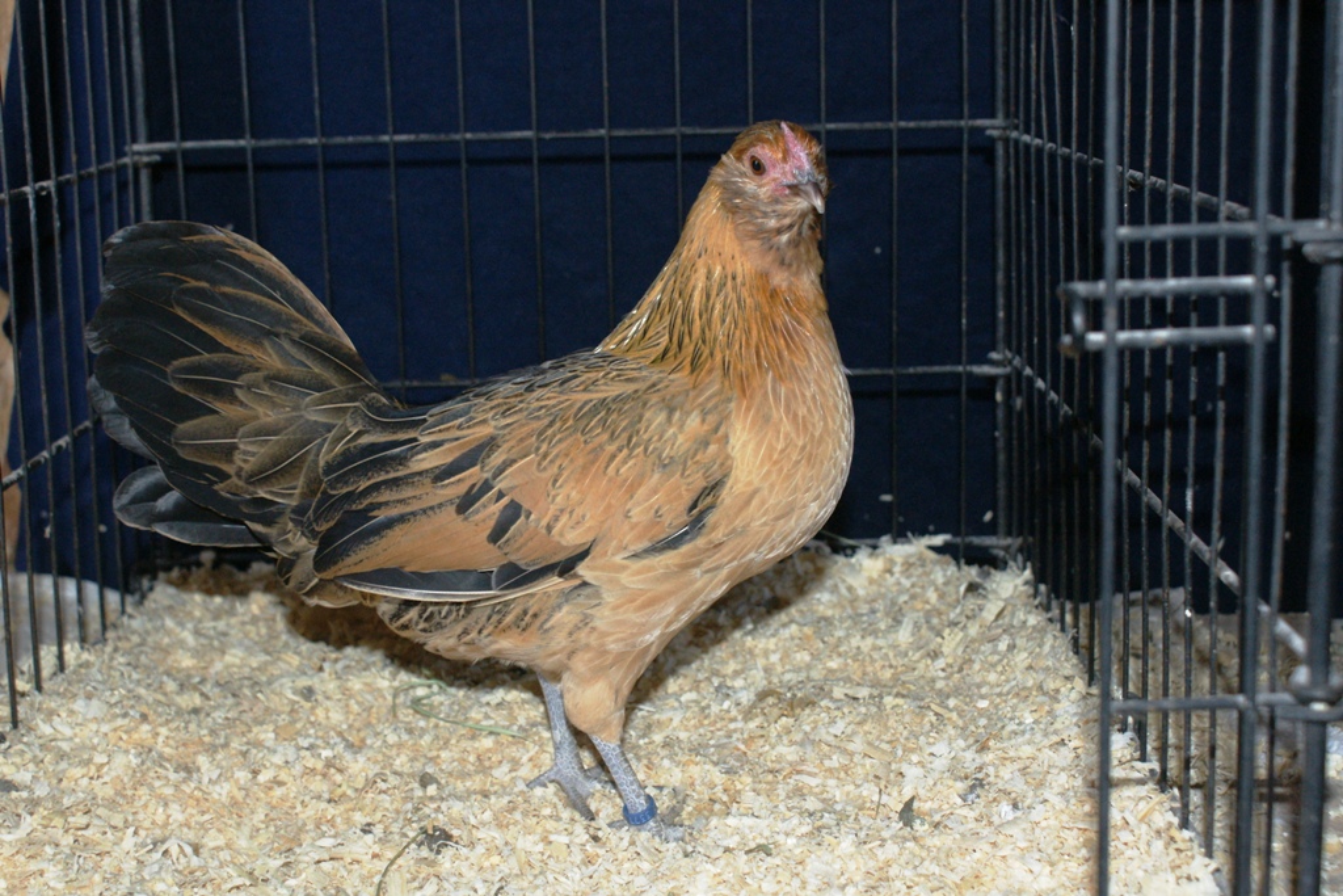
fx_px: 1959
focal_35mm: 52
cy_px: 448
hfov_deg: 37.8
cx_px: 672
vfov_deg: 25.8
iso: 800
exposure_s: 1/60
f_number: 5.6
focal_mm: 35
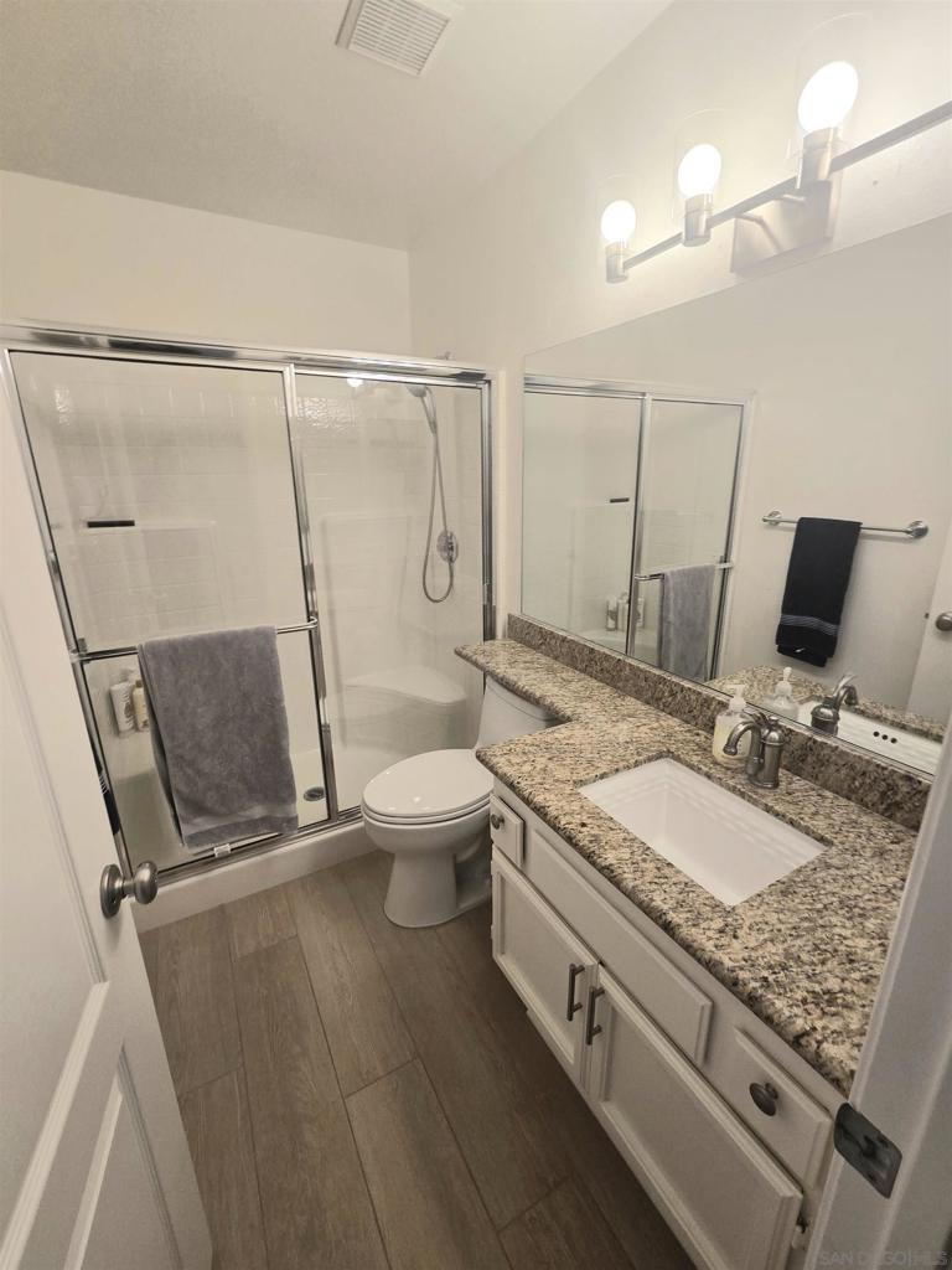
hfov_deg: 89.9
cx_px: 476
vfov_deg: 106.2
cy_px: 635
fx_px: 477
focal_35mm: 13
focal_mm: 2.2
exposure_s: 1/60.2
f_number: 2.2
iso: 64
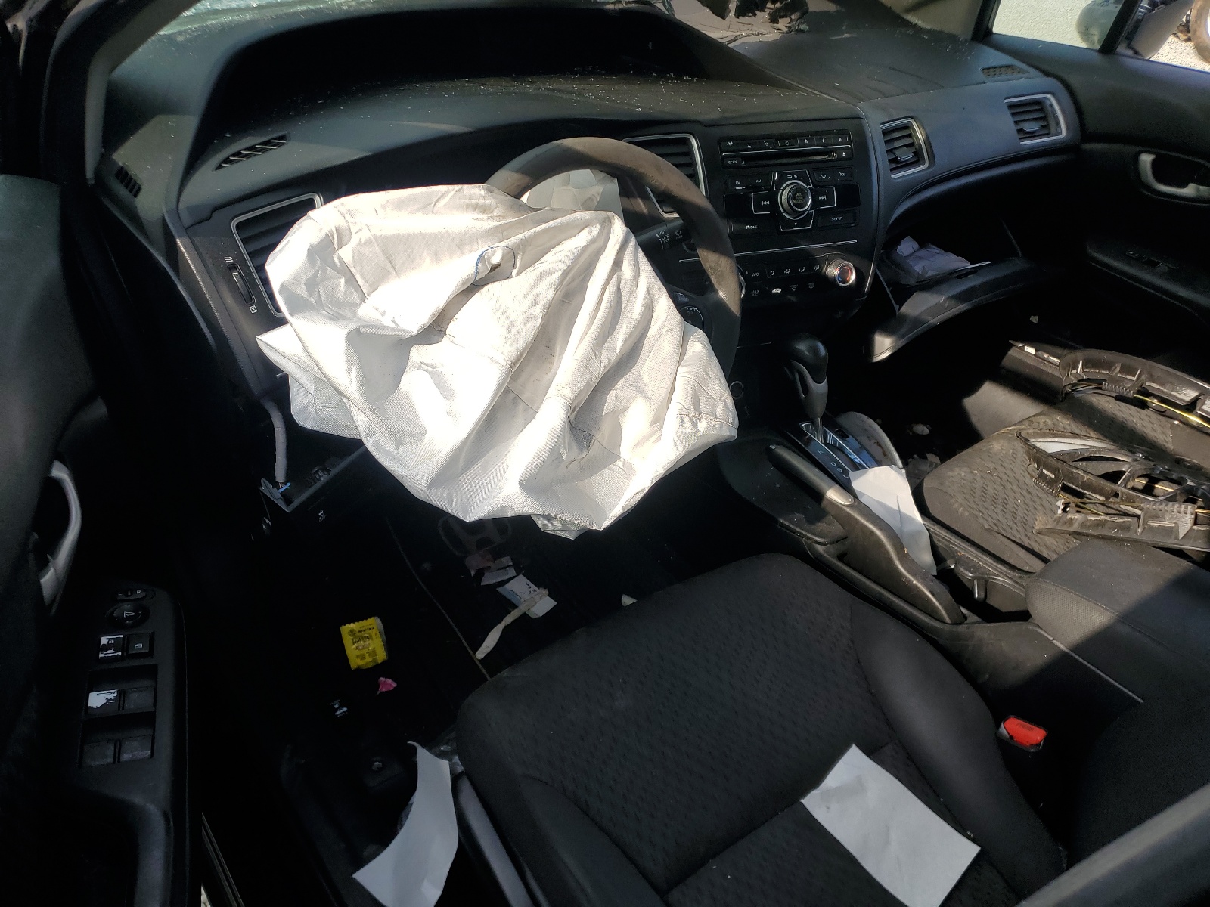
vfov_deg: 53.1
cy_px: 454
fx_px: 909
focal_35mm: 26
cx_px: 605
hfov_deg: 67.3
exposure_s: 1/1111
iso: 50
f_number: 1.5
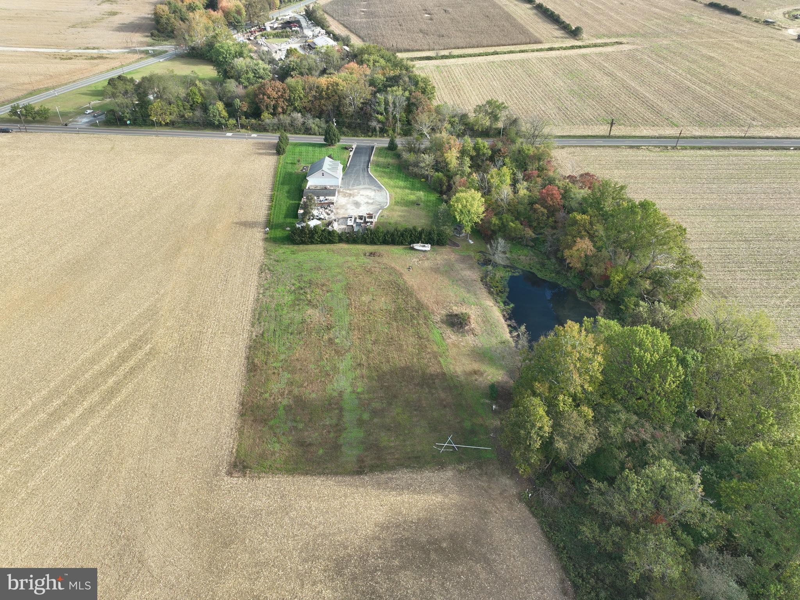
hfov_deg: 71.6
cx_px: 400
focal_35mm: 24
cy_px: 300
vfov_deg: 56.8
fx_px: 554
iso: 100
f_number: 2.8
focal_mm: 12.29
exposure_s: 1/320
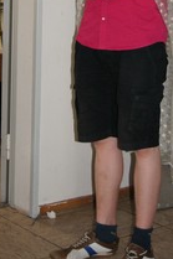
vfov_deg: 22.9
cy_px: 15
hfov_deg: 15.8
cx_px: 107
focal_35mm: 86
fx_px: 621
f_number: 4.5
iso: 800
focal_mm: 30
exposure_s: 1/60
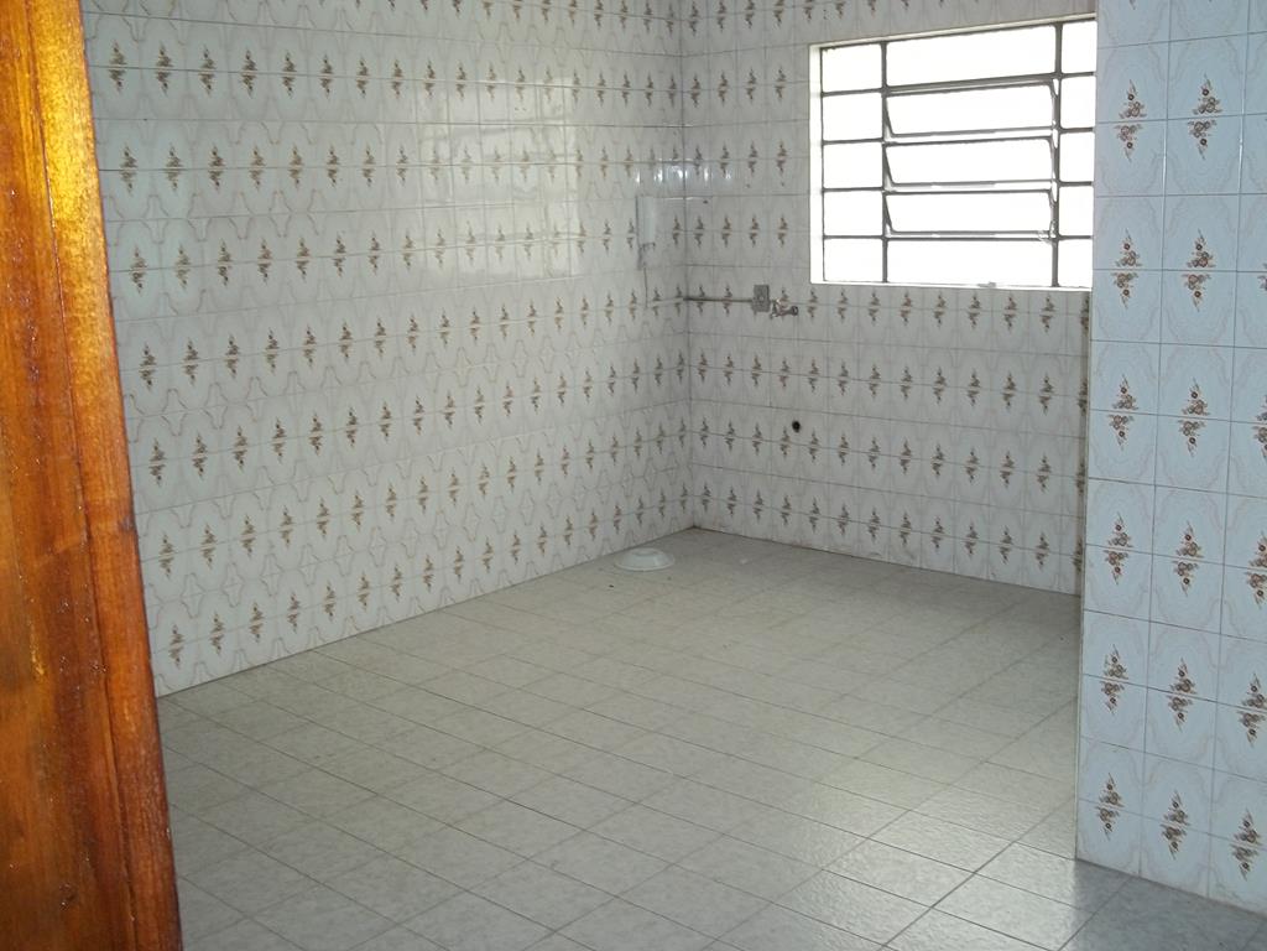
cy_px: 476
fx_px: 1318
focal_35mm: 36
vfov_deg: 39.7
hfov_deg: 51.4
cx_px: 634
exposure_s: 1/30
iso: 160
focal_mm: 6.5
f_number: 3.1
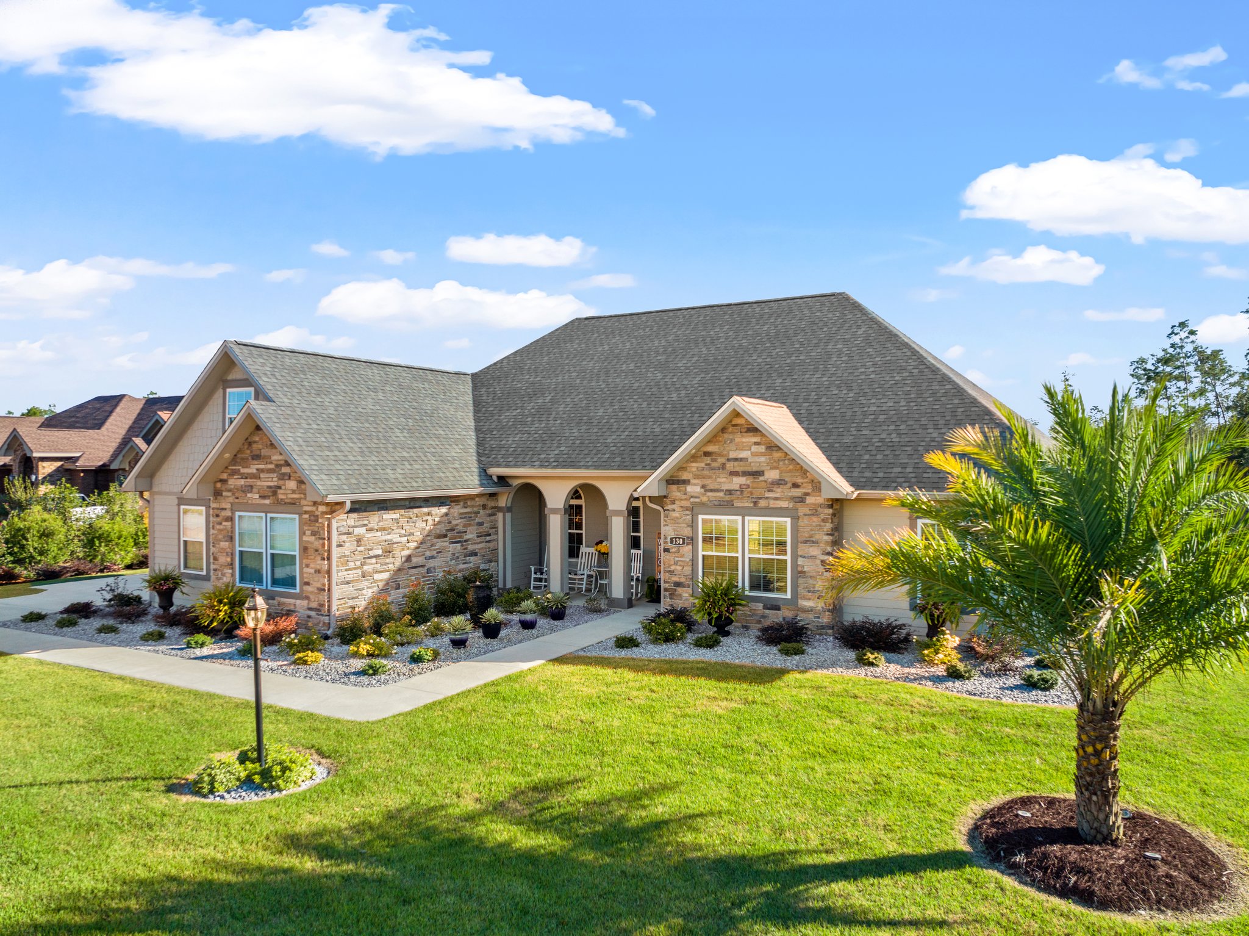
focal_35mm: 24
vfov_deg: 56.8
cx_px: 624
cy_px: 468
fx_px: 866
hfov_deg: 71.6
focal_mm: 12.29
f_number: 2.8
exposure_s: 1/1000
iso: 100
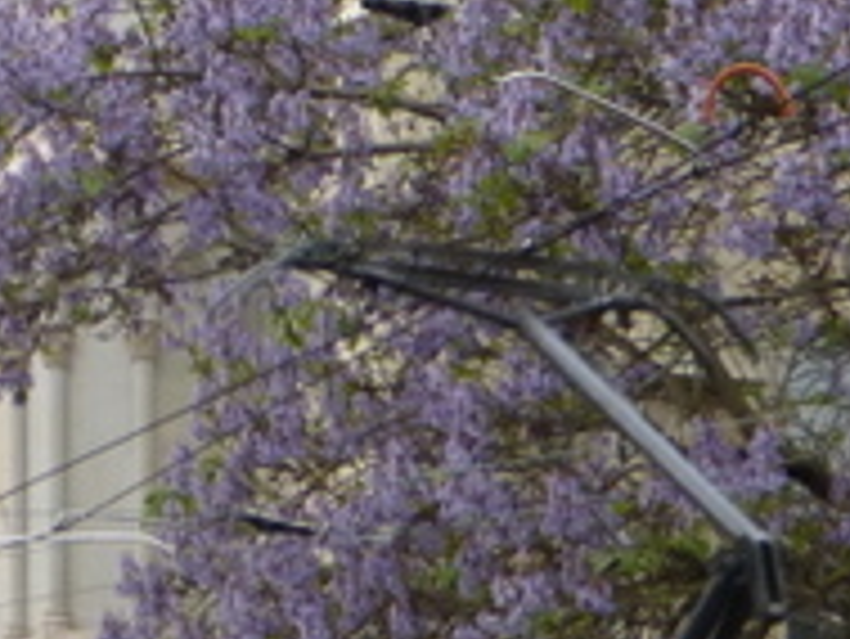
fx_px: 5062
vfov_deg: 6.9
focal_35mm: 206
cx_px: 121
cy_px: 1350
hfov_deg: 9.6
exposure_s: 1/60
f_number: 3.9
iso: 125
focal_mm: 6.9
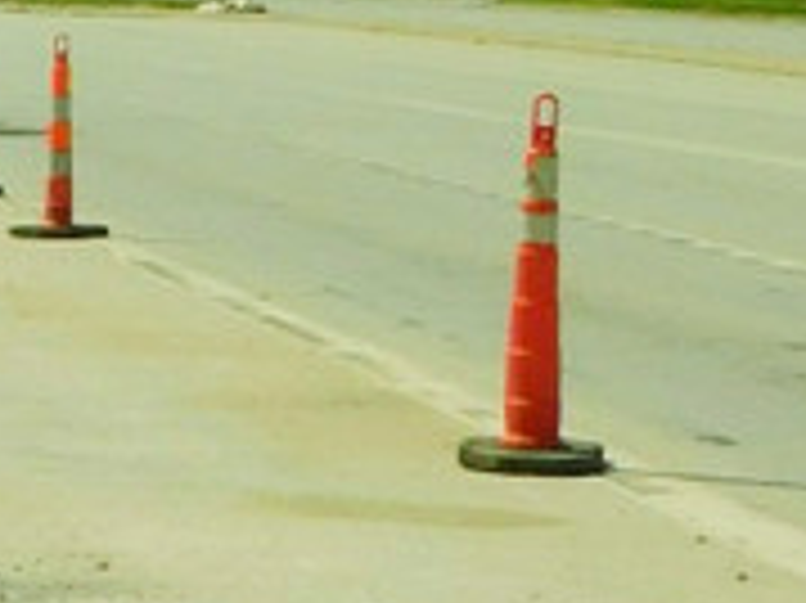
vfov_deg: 8.3
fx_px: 4165
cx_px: -1416
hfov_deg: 9.3
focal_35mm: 179
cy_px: 230
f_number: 6.4
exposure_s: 1/1000
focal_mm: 5.3
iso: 125
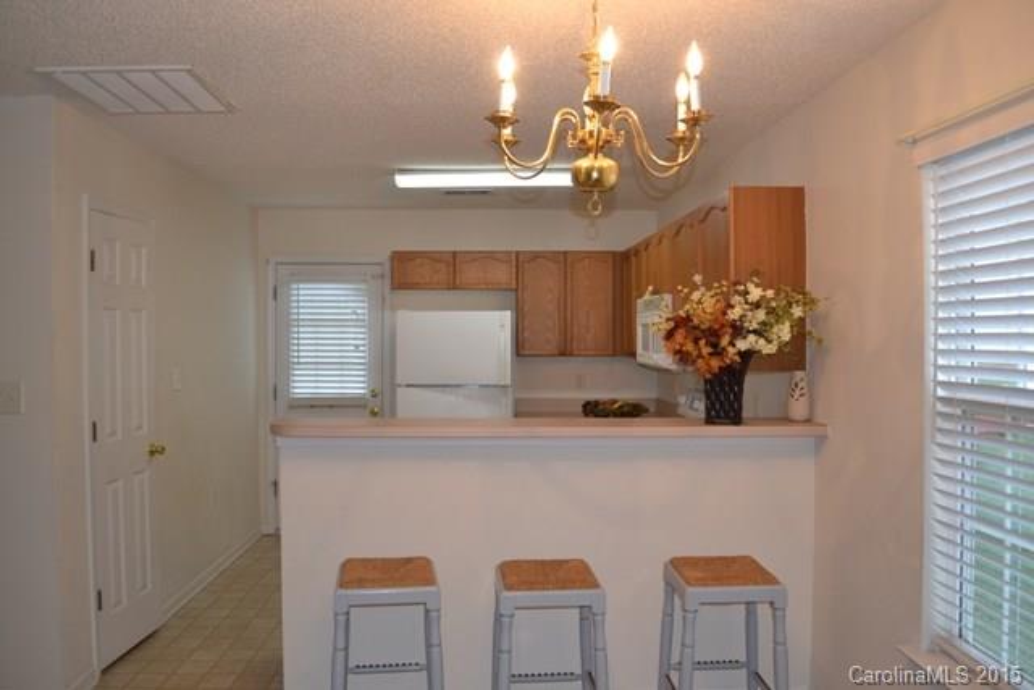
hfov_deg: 67.4
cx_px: 517
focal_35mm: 27
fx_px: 776
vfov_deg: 48.0
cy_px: 345
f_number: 3.5
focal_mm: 18
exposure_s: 1/60
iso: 400
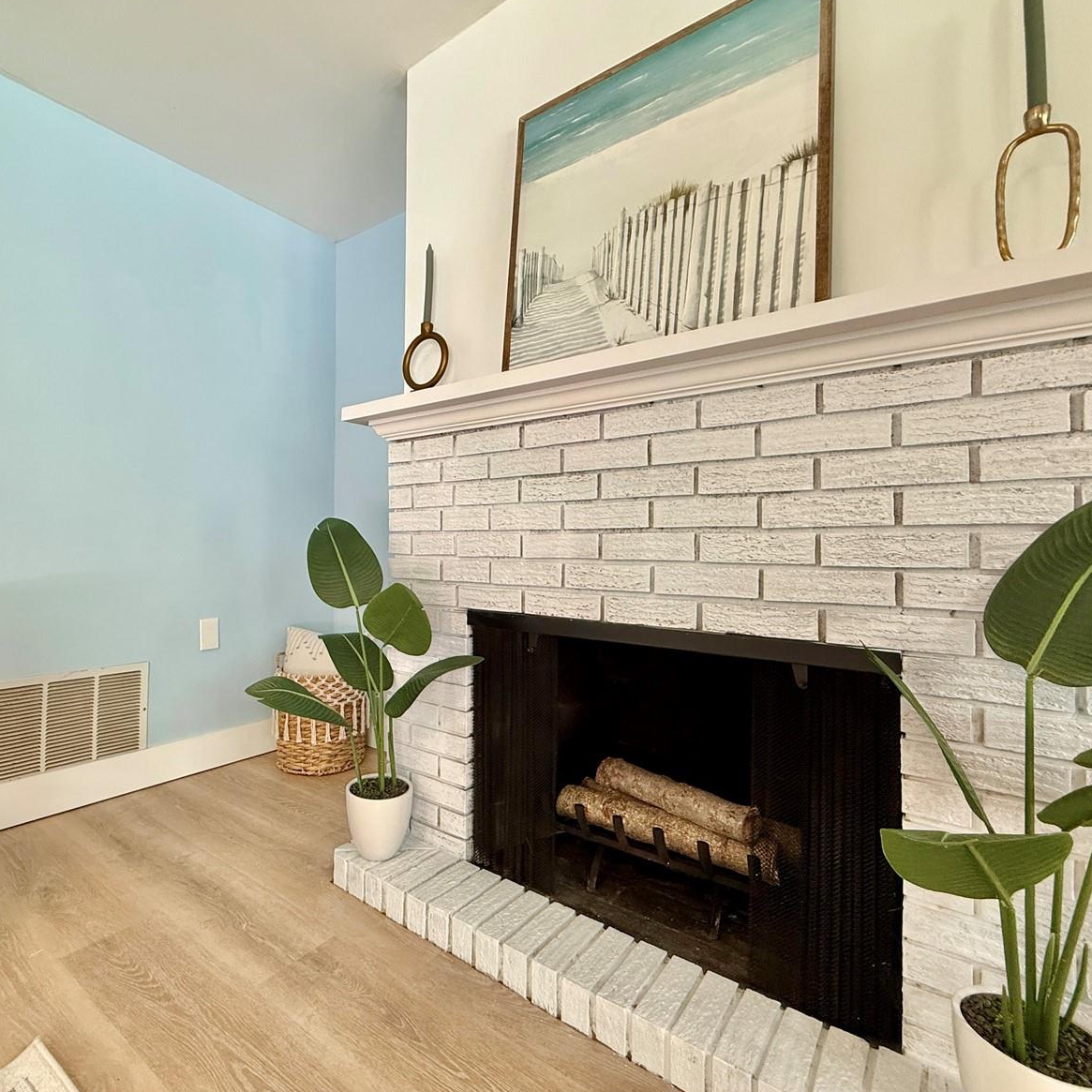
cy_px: 536
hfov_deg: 83.5
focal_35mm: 17
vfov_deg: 84.0
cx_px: 469
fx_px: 607
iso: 200
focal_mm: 2.22
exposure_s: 1/60
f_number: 2.2
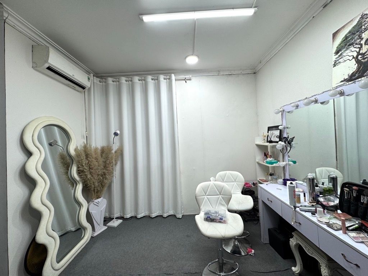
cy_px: 138
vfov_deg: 85.7
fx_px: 149
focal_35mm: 14
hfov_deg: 102.1
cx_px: 184
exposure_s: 1/100
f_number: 2.2
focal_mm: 2.22
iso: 50
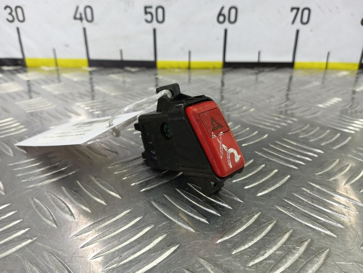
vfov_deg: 58.9
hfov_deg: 73.9
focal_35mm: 23
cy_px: 136
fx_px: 241
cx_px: 182
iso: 133
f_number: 1.6
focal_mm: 4.11
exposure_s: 1/50
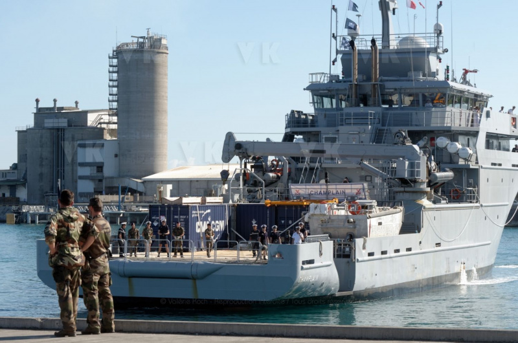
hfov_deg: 19.5
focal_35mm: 105
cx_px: 259
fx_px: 1508
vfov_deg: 13.0
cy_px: 172
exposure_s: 1/250
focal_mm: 70
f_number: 9
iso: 160
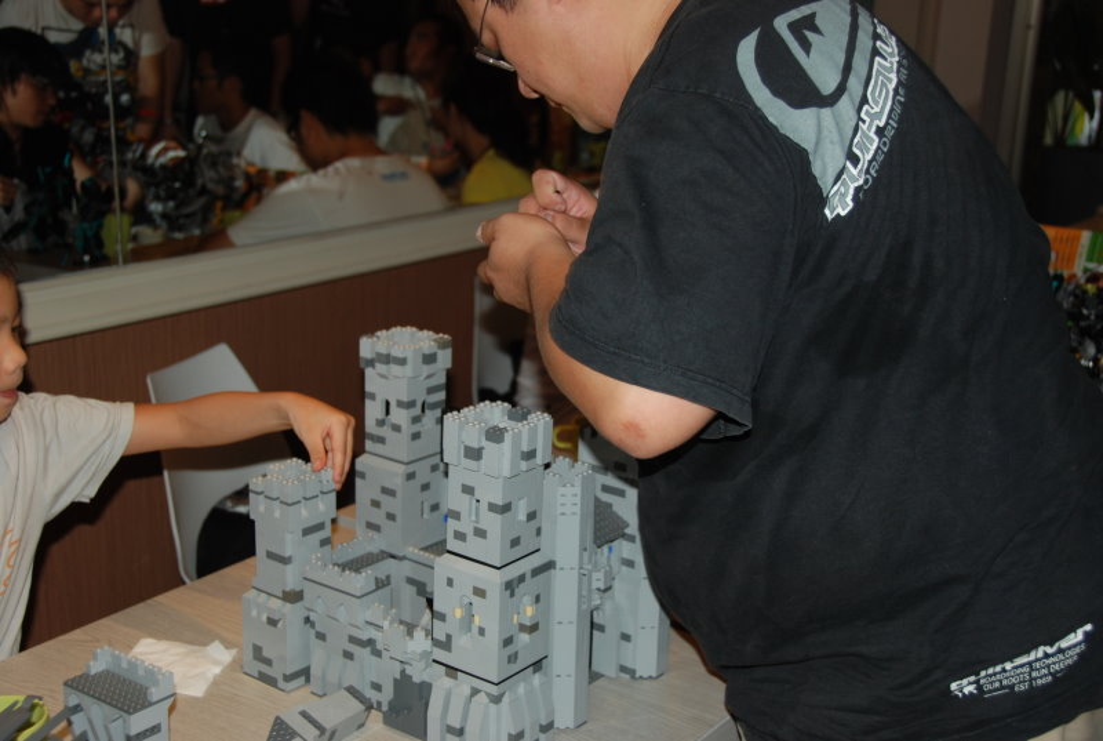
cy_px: 370
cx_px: 552
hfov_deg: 41.0
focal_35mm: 48
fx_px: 1474
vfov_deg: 28.2
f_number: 4.2
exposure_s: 1/60
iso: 200
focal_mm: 32
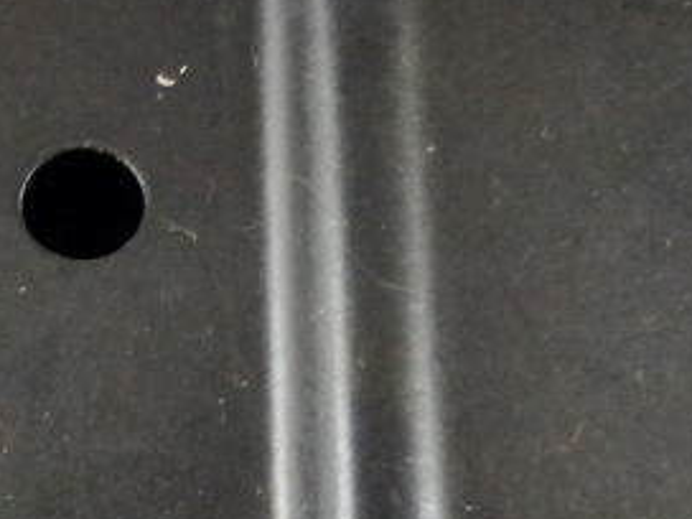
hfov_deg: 20.6
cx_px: -15
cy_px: 450
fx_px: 1839
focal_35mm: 92
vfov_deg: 15.9
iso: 320
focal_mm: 4.5
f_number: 2.8
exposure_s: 1/60
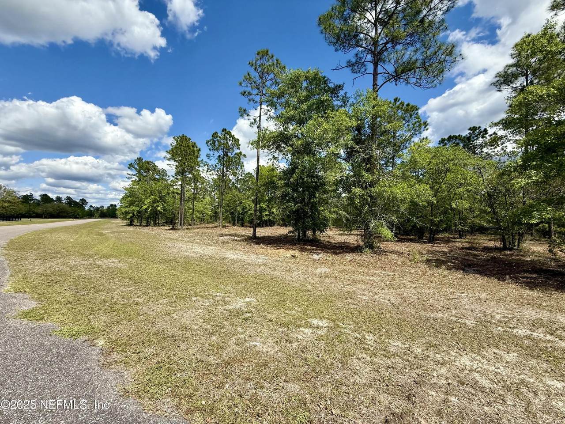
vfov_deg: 85.7
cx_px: 282
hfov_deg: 102.1
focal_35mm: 14
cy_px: 212
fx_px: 229
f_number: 2.2
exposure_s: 1/1901
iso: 50
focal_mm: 2.22
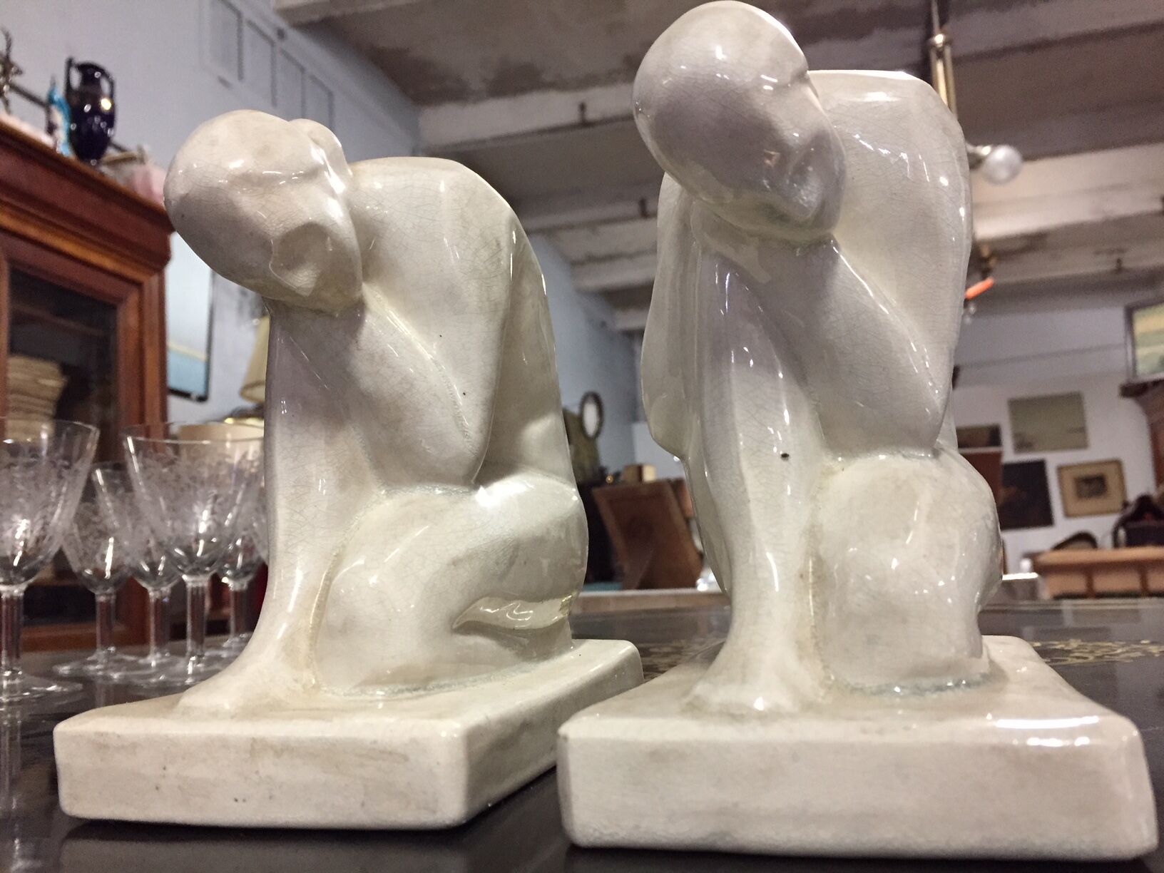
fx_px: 975
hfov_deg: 61.7
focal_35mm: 29
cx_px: 582
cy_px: 436
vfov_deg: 48.2
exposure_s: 1/20
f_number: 2.2
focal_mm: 4.15
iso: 250
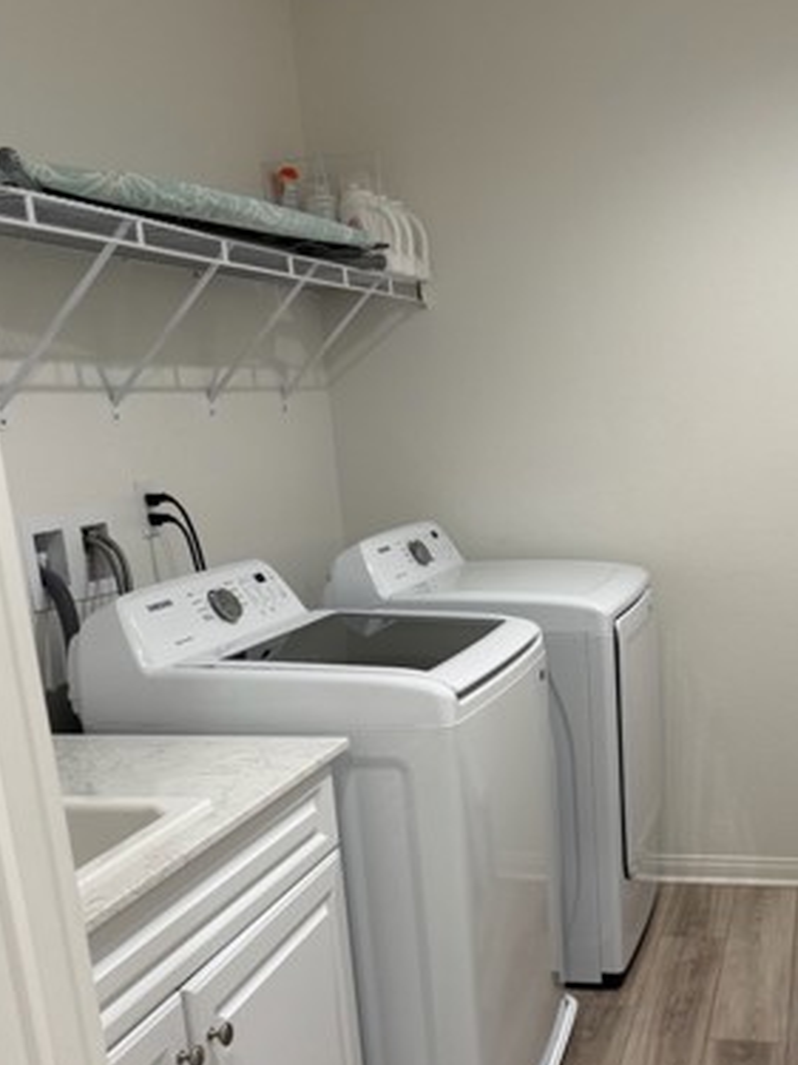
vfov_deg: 44.4
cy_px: 787
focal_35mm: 41
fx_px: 1261
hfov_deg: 34.6
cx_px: 574
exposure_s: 1/120
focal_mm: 6.76
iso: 160
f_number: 1.78
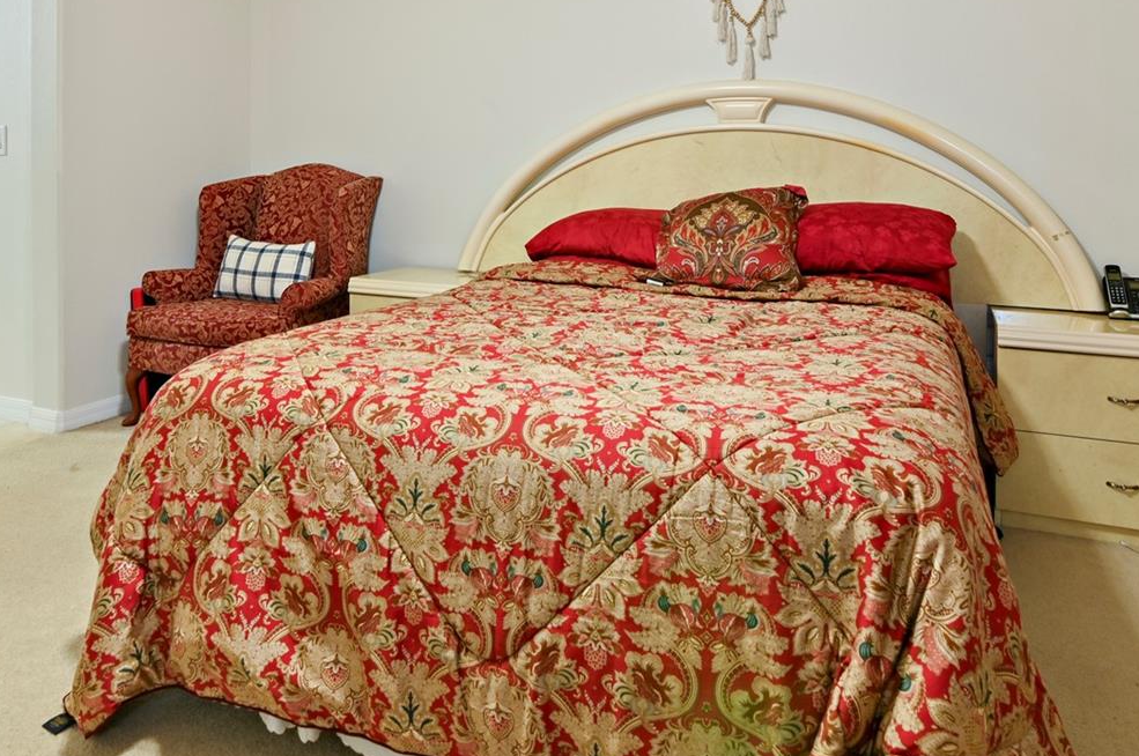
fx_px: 822
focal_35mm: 26
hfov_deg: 69.4
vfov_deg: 47.3
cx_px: 541
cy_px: 174
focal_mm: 16
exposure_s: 1.6
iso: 100
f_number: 8
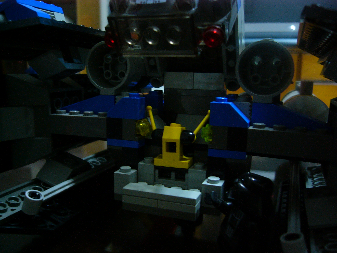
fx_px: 341
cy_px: 126
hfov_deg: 52.6
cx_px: 168
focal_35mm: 35
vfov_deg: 40.7
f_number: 2.8
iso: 200
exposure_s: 1/8
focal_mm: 5.8
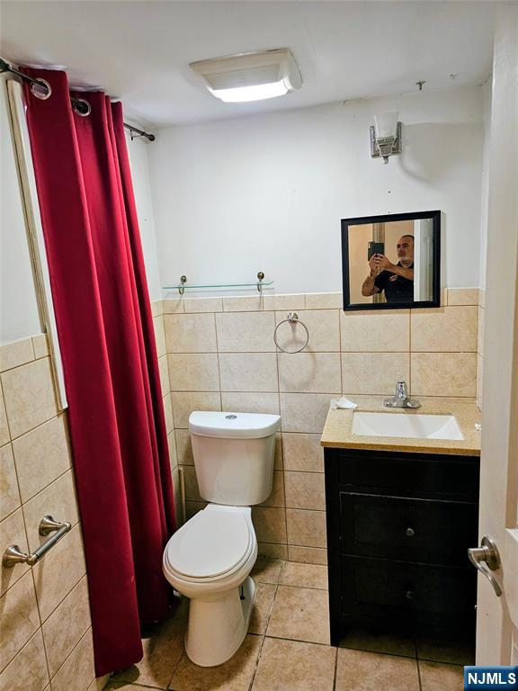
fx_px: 459
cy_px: 346
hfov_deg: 58.9
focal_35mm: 23
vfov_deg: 73.9
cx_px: 259
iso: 400
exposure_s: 1/120
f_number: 1.7
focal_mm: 6.3
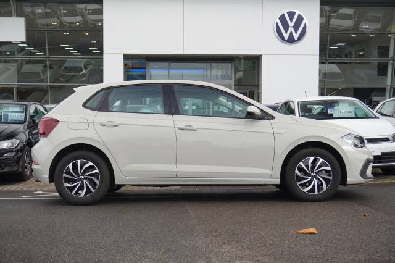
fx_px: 526
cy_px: 132
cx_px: 198
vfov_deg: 28.0
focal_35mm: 48
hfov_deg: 41.1
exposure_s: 1/160
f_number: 5.6
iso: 200
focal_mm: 32
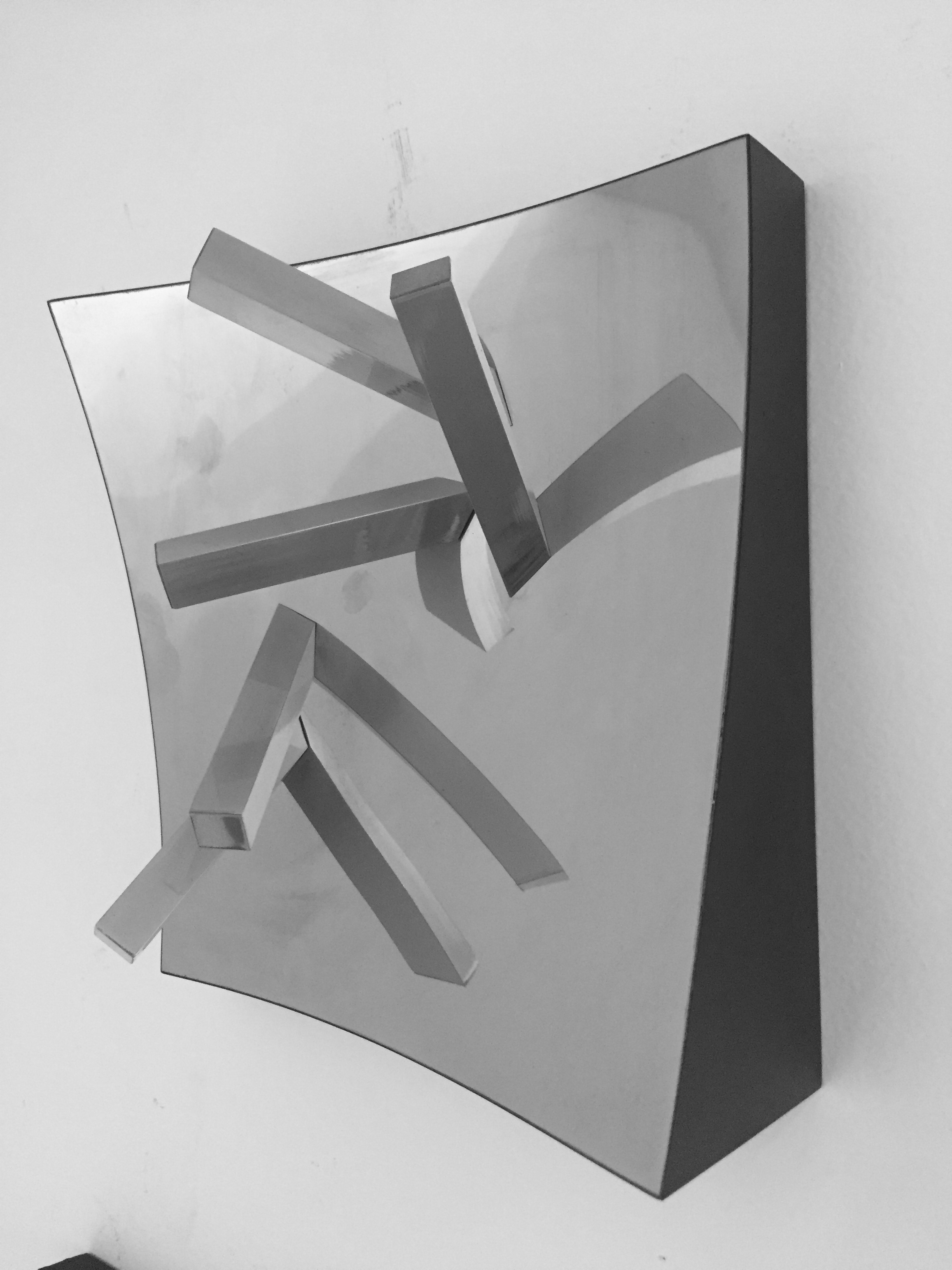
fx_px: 1063
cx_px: 476
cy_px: 635
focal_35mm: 29
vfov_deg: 61.7
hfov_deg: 48.2
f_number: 2.2
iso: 250
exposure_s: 1/20
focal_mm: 4.15
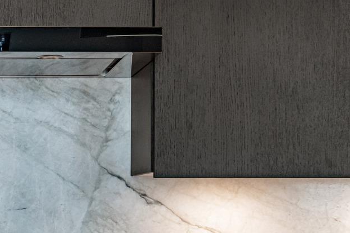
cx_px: -29
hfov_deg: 17.1
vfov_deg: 11.7
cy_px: 208
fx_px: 1127
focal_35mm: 116
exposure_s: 1/13
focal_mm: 48
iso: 400
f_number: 16
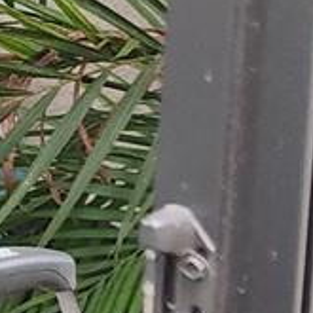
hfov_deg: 7.4
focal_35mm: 197
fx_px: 2015
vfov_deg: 8.6
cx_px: -764
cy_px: -235
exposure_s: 1/60
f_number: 1.8
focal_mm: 6.4
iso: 50
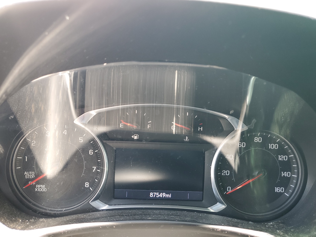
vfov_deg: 53.1
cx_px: 158
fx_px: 237
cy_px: 118
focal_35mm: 26
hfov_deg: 67.3
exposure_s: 1/60.2
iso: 69
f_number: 1.5
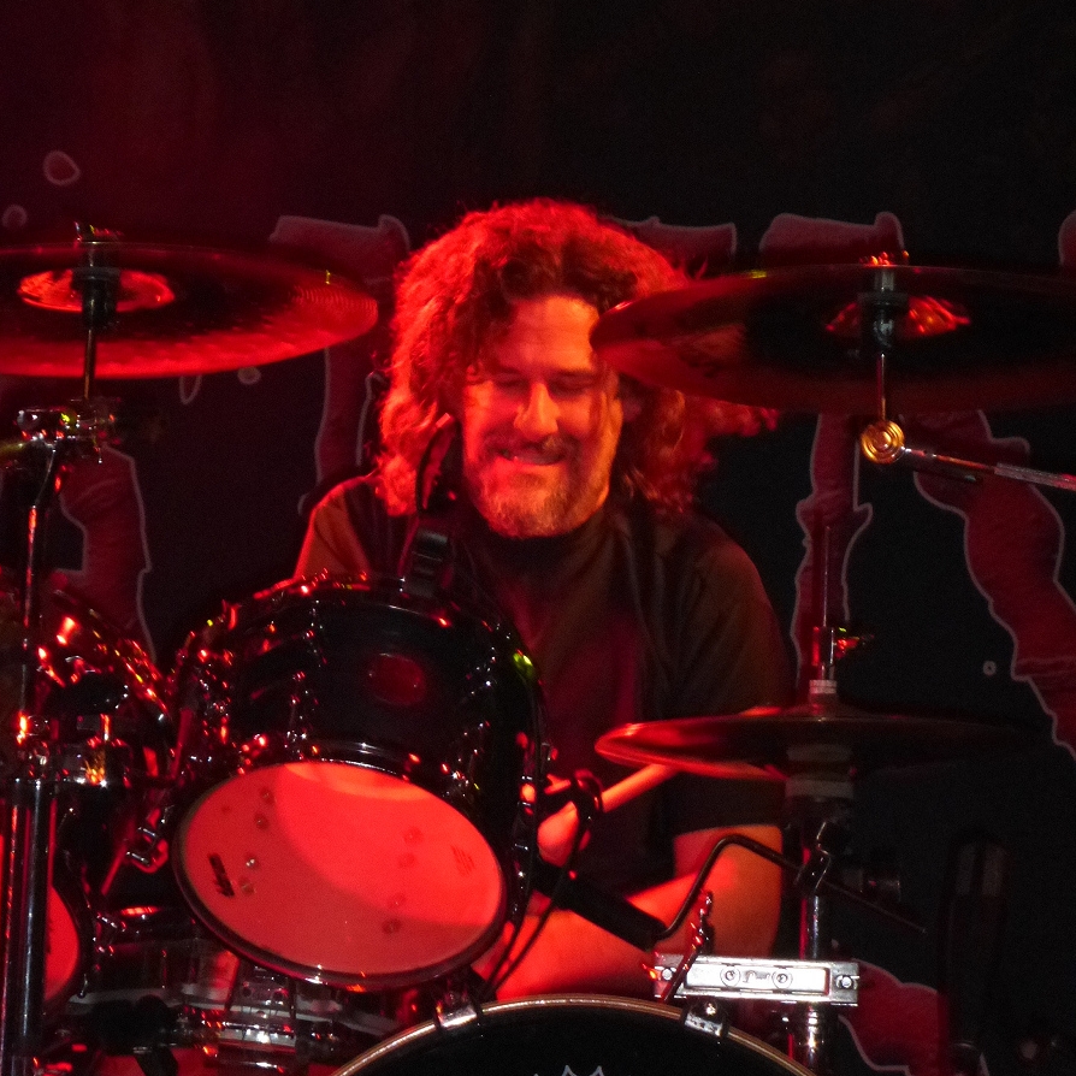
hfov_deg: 7.4
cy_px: 483
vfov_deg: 7.4
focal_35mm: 236
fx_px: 8300
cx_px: 537
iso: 1000
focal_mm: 35.6
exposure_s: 1/60
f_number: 5.5
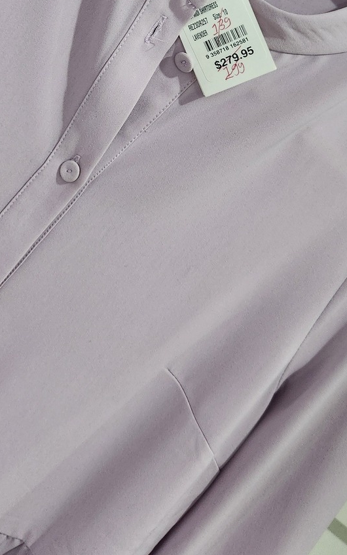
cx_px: 149
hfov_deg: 28.0
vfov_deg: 40.5
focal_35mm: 46
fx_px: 696
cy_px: 63
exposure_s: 1/100
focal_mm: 5.4
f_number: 1.8
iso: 400
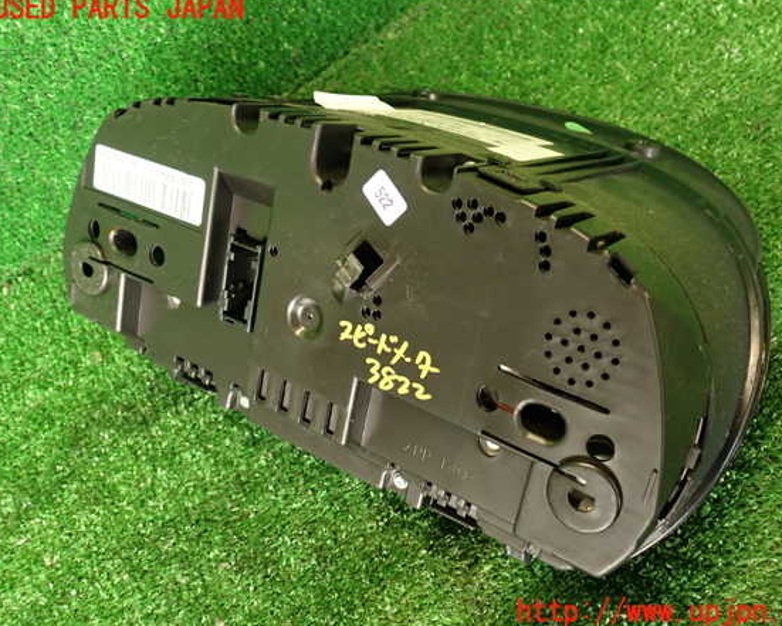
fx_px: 787
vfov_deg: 43.4
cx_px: 412
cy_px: 311
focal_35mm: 34
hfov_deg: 52.8
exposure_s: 1/30
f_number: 2.4
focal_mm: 5.79
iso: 250
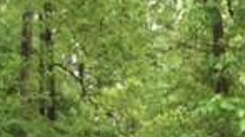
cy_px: 317
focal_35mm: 138
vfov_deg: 8.1
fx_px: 895
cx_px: 180
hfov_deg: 15.5
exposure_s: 1/120
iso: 40
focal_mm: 4.15
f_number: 2.2
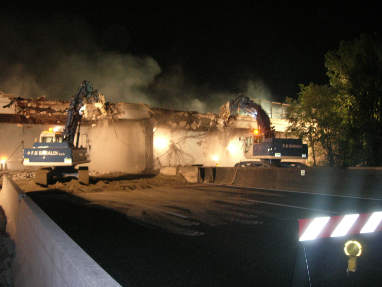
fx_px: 419
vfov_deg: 37.7
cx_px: 191
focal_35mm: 38
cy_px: 144
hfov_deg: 49.0
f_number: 2.8
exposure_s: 1/7
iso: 200
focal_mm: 7.8
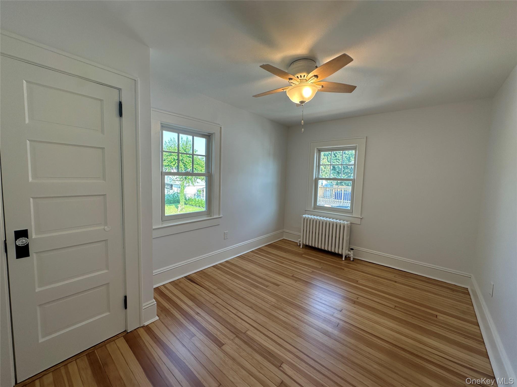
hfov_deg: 102.1
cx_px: 258
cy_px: 194
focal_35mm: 14
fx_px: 209
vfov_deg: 85.7
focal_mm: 2.22
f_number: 2.2
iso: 64
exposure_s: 1/120
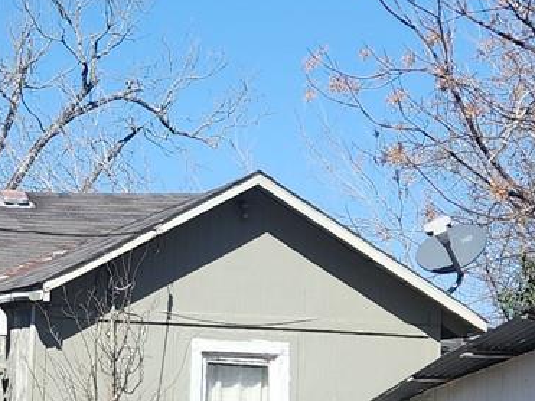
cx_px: -40
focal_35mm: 127
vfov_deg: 11.6
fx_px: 1962
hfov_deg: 15.2
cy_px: 287
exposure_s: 1/1453
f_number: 1.8
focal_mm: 5.4
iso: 20
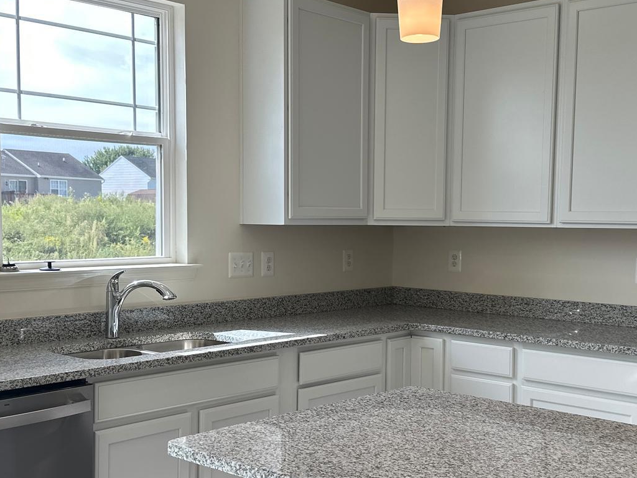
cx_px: 363
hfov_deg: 39.6
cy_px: 273
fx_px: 883
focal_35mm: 48
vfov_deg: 30.2
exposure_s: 1/659
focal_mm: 6.86
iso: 80
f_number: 1.78
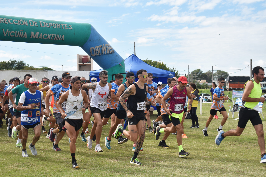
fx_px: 421
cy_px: 88
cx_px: 133
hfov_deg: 35.1
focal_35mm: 57
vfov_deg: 23.8
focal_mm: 38
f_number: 5.6
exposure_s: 1/640
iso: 100
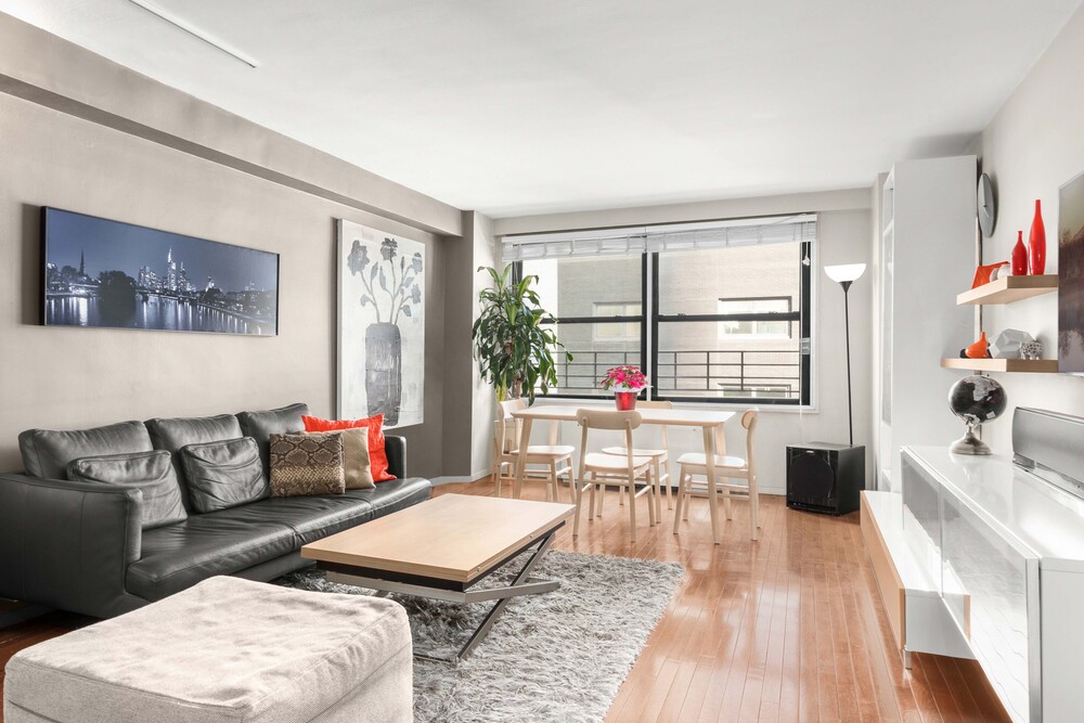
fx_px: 723
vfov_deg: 53.1
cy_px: 359
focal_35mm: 24
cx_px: 475
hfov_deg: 73.4
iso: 400
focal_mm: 16
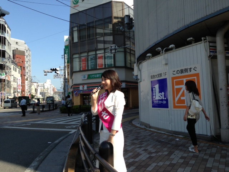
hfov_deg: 55.4
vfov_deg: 42.9
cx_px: 114
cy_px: 86
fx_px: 218
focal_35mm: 33
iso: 50
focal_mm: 4.13
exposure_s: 1/1022
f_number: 2.4
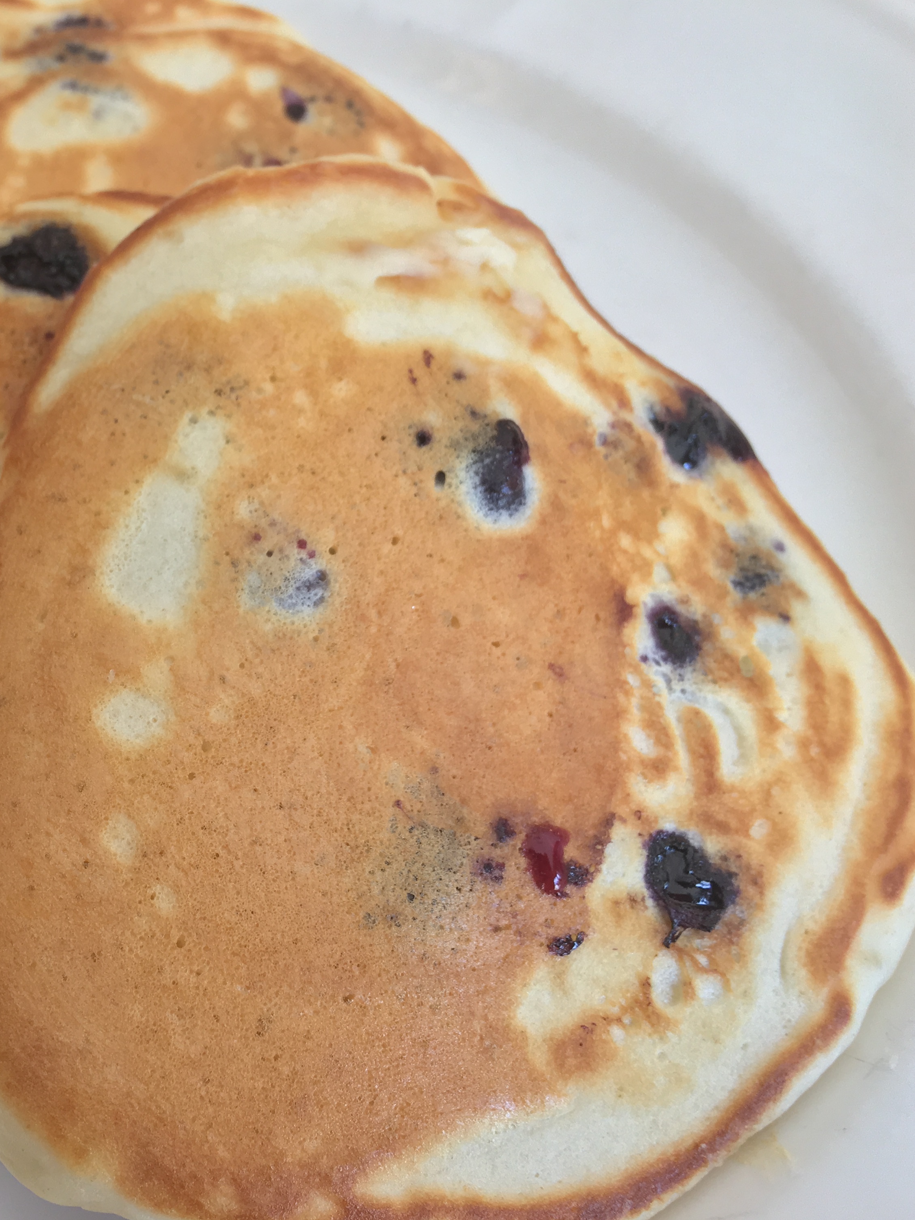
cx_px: 149
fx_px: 1374
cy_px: 610
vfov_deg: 47.9
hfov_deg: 35.3
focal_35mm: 39
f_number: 2.2
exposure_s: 1/30
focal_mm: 4.15
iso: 25
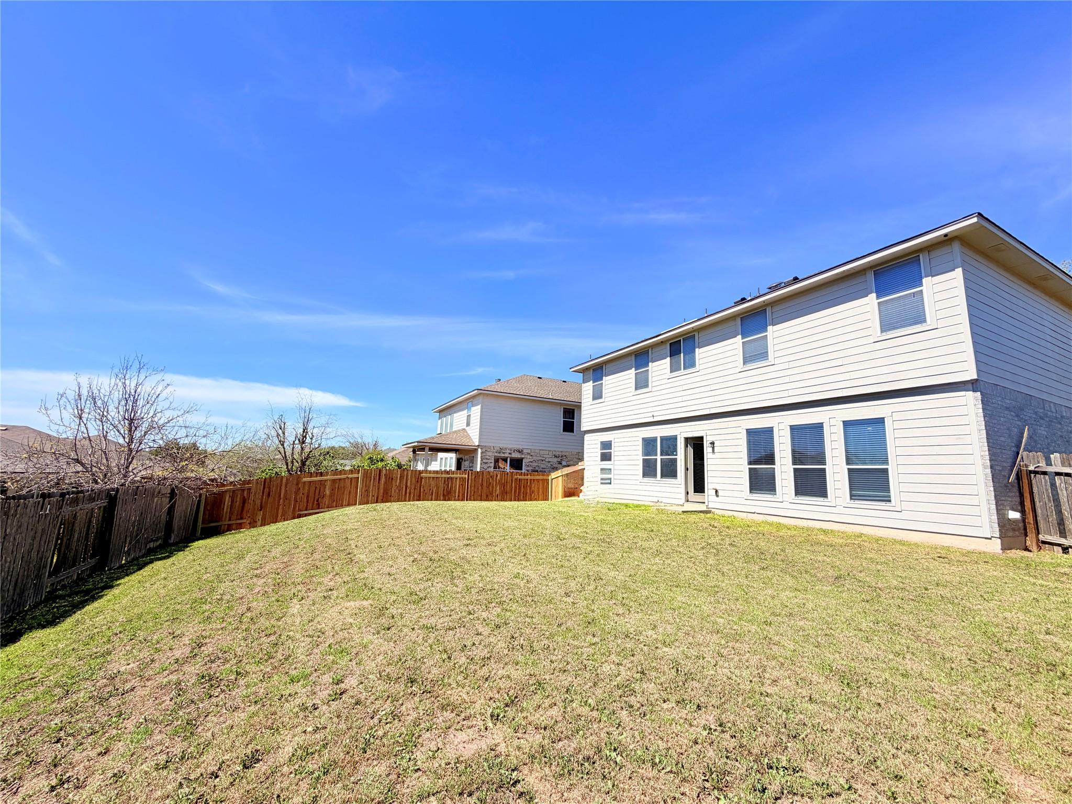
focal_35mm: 14
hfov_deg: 102.1
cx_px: 536
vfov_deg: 85.7
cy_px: 402
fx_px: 434
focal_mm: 2.22
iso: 20
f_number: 2.2
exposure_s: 1/1050
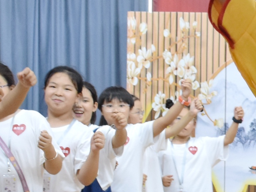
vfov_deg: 11.0
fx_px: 984
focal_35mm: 133
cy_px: 192
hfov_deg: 13.0
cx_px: 506
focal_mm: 22
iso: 800
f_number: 4.5
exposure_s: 1/80
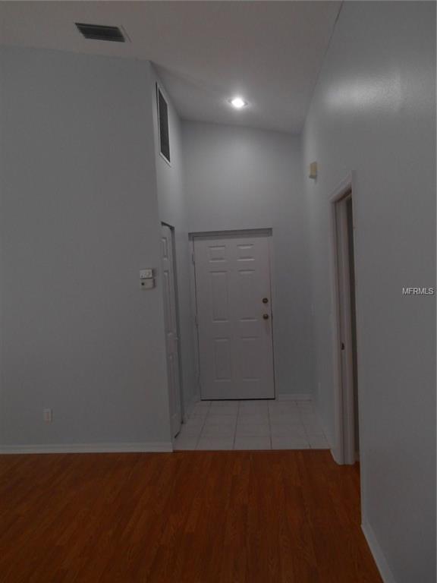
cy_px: 292
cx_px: 218
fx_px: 438
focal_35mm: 26
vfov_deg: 67.3
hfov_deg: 53.1
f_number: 3.4
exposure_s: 1/60
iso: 200
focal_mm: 4.7
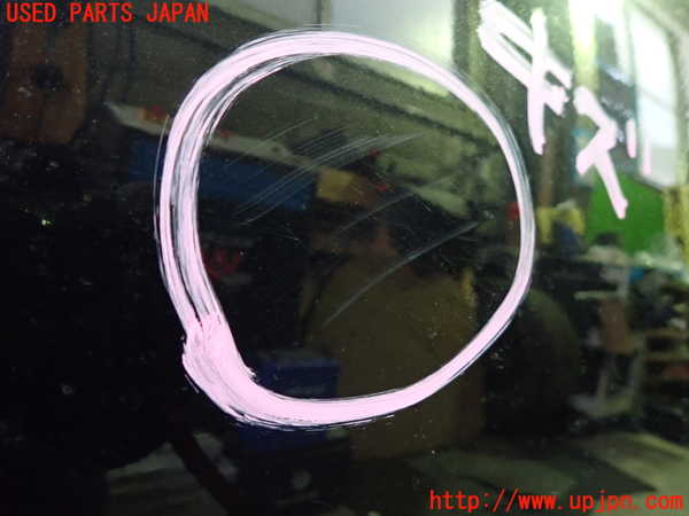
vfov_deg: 54.9
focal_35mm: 25
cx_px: 344
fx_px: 498
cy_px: 258
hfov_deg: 69.4
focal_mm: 4.5
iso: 800
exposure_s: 1/25
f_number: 2
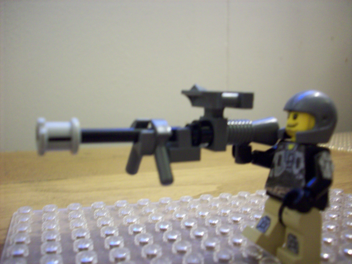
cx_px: 176
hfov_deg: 50.1
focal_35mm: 37
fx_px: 376
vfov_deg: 38.7
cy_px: 132
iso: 200
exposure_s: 1/8
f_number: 2.8
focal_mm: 6.2
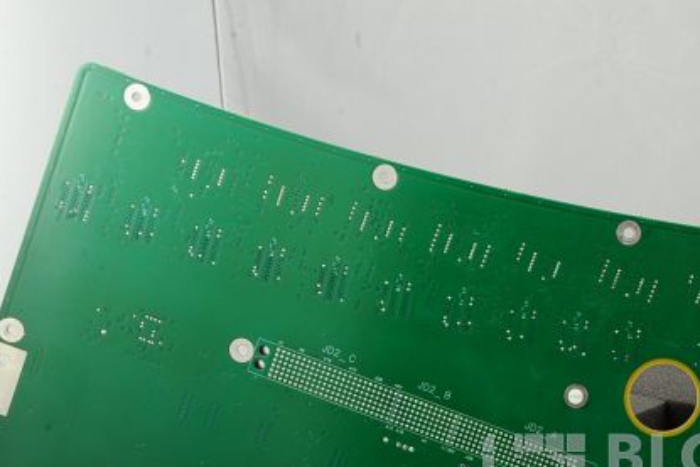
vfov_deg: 17.5
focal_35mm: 76
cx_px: 651
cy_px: 475
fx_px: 1478
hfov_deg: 25.7
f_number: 14
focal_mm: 35
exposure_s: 1/125
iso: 800
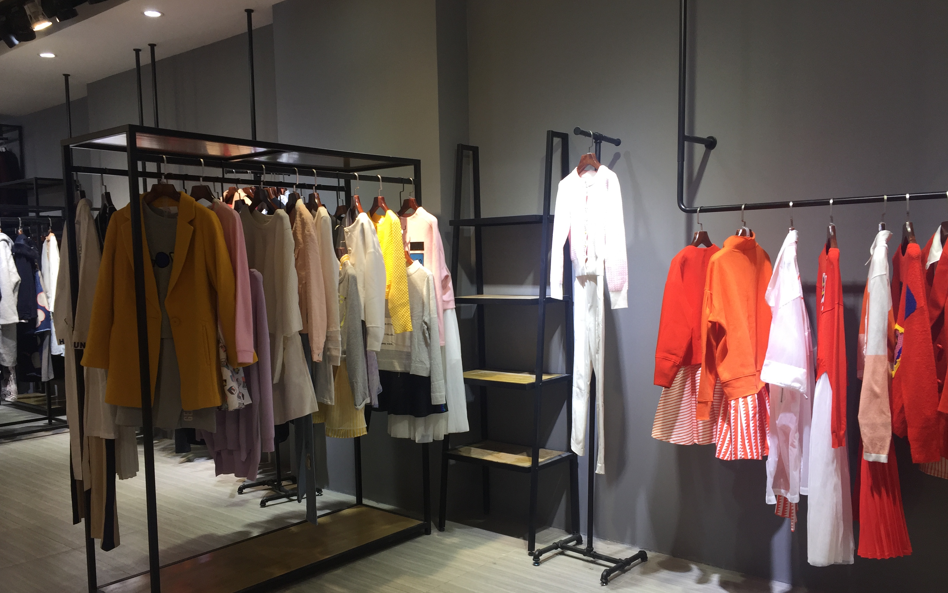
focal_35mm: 31
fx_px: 801
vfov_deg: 40.5
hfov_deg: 61.2
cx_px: 472
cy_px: 329
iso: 40
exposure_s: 1/50
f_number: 2.2
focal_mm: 4.15
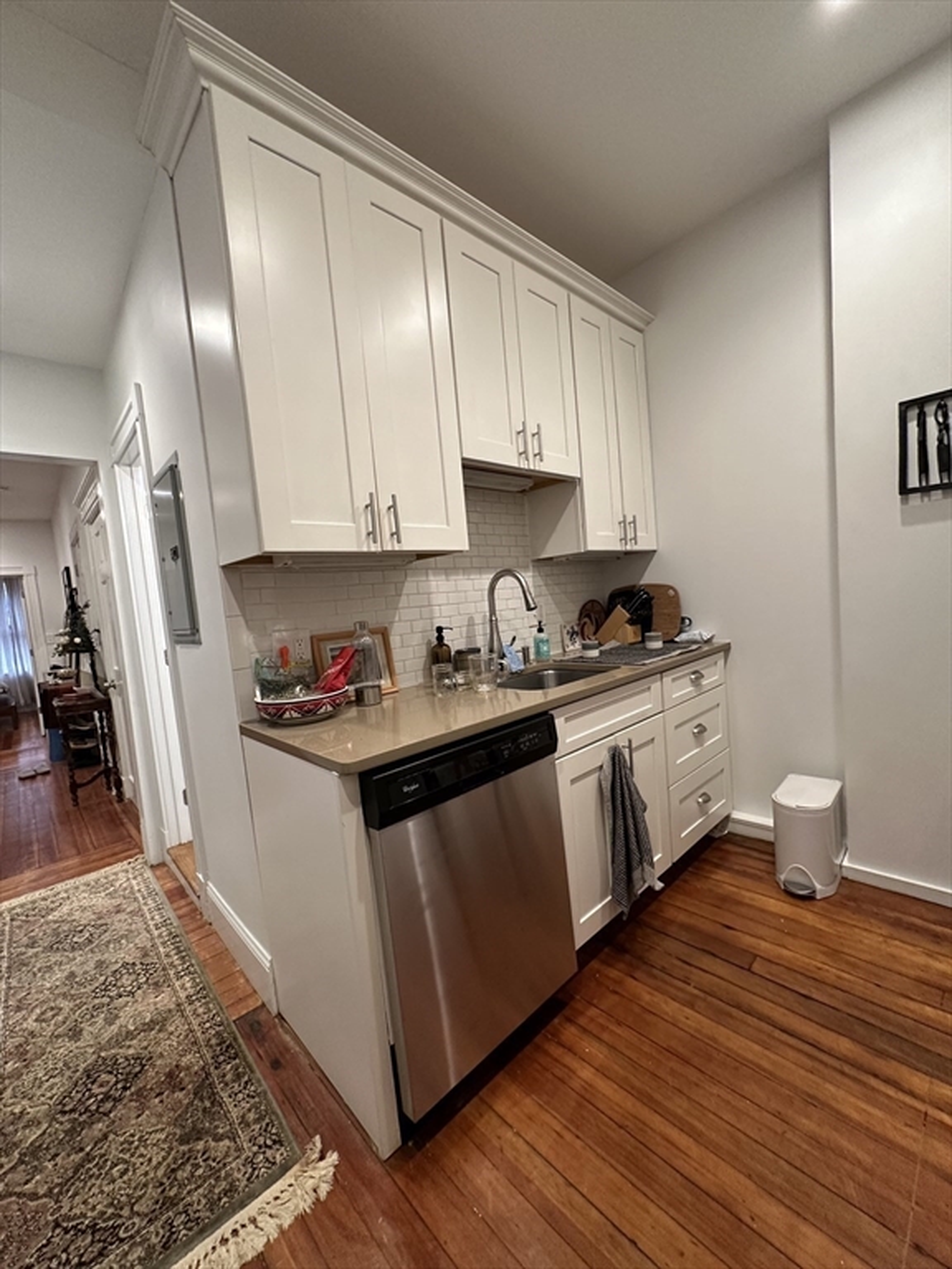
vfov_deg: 102.1
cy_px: 634
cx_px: 476
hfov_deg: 85.7
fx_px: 513
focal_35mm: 14
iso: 250
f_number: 2.2
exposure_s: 1/60
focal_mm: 2.22
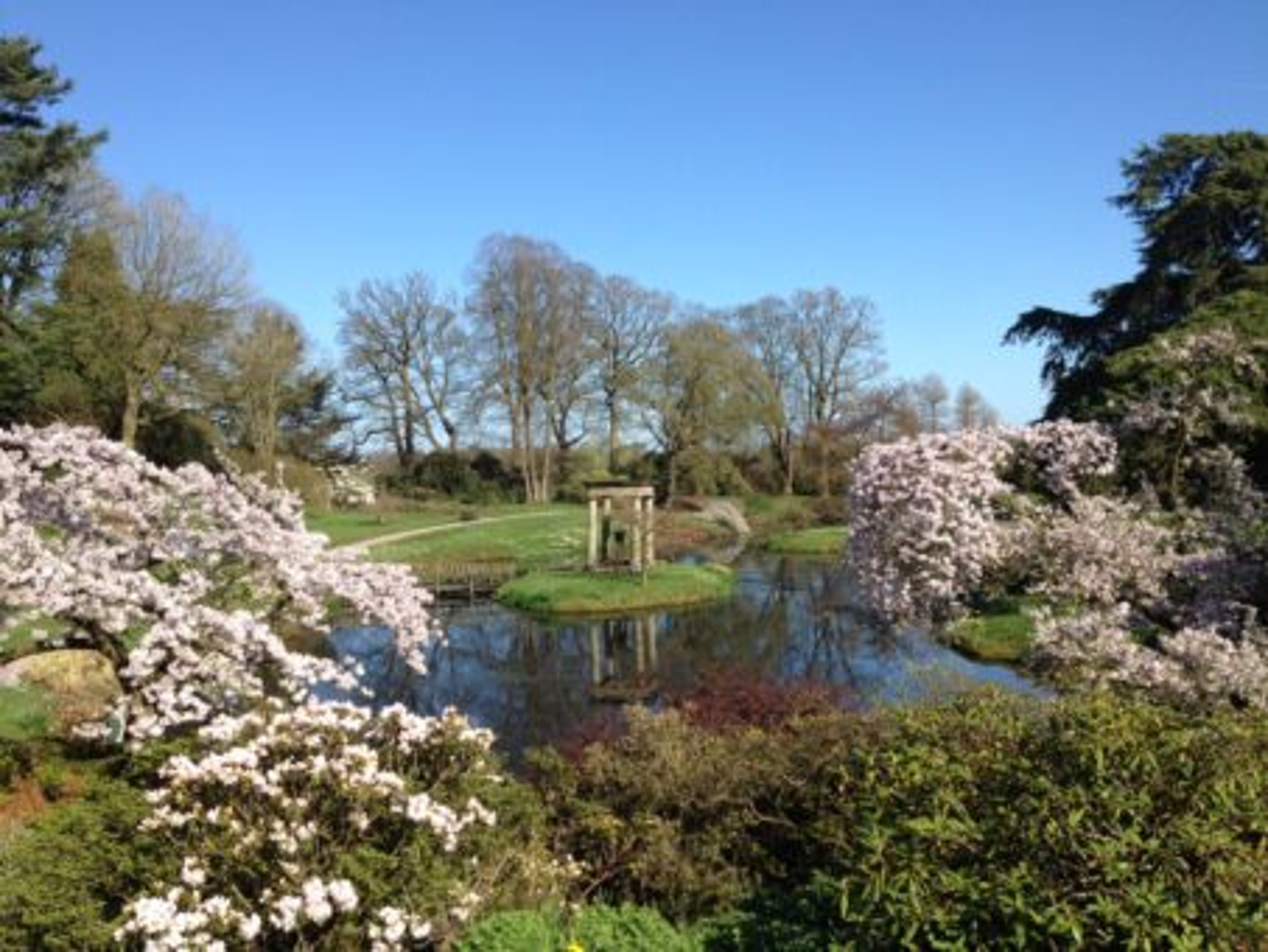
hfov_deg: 52.6
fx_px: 1282
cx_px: 634
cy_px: 476
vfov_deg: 40.7
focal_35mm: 35
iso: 50
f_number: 2.4
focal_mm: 4.28
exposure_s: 1/1284
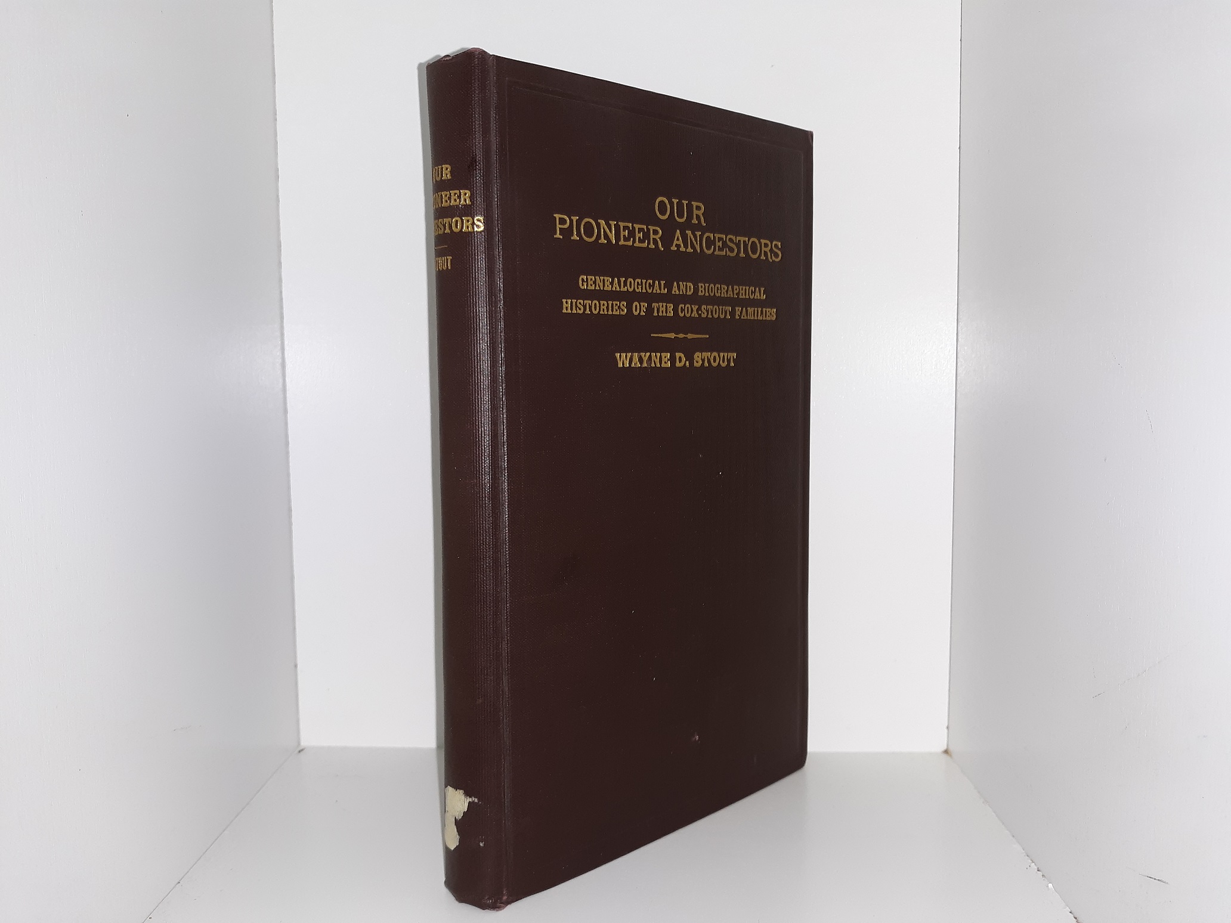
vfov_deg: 49.7
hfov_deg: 63.4
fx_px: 996
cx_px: 616
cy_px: 462
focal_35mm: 28
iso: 50
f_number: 1.7
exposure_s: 1/120
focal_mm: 3.7
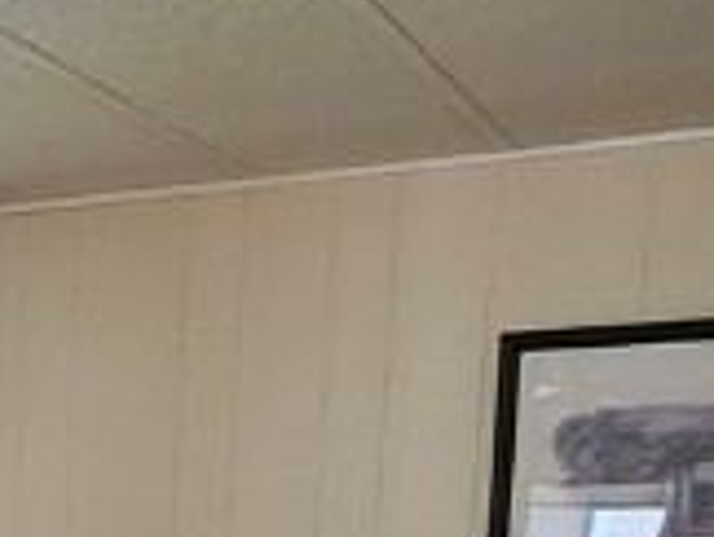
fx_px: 1694
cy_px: 885
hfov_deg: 20.4
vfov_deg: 16.0
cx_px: -357
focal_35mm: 82
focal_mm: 2.2
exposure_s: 1/60
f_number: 2.2
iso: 320
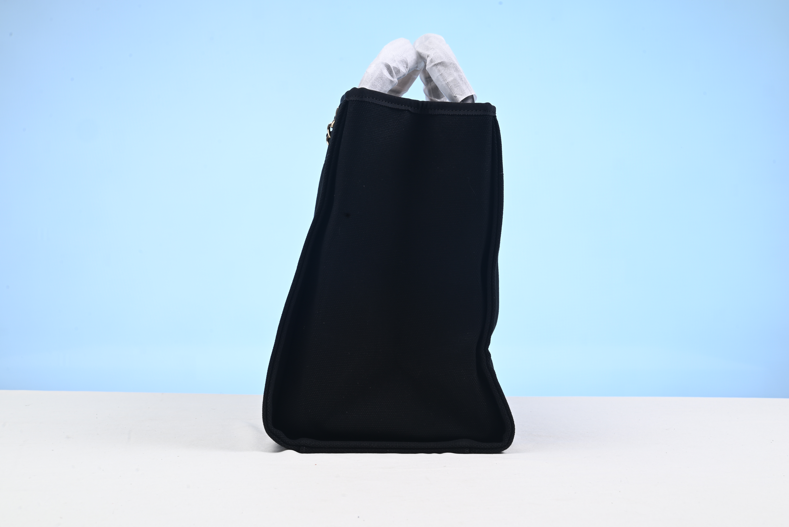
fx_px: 877
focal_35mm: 40
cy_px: 264
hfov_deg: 48.4
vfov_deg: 33.4
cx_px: 394
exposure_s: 1/2
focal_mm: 40
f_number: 16
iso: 100
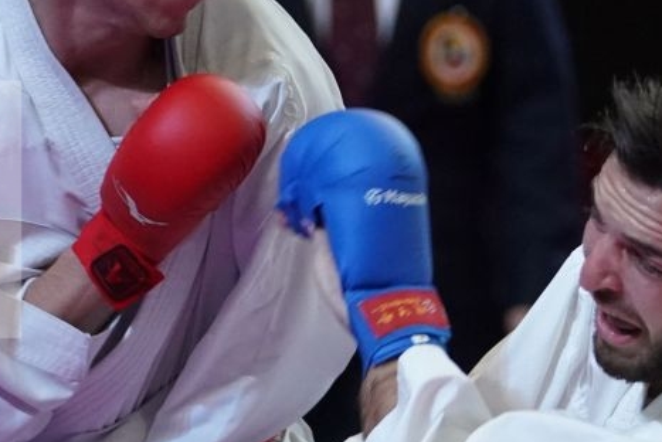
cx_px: 370
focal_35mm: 620
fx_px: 11408
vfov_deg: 2.2
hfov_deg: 3.3
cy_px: 210
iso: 4000
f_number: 2.8
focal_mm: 161
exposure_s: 1/1000
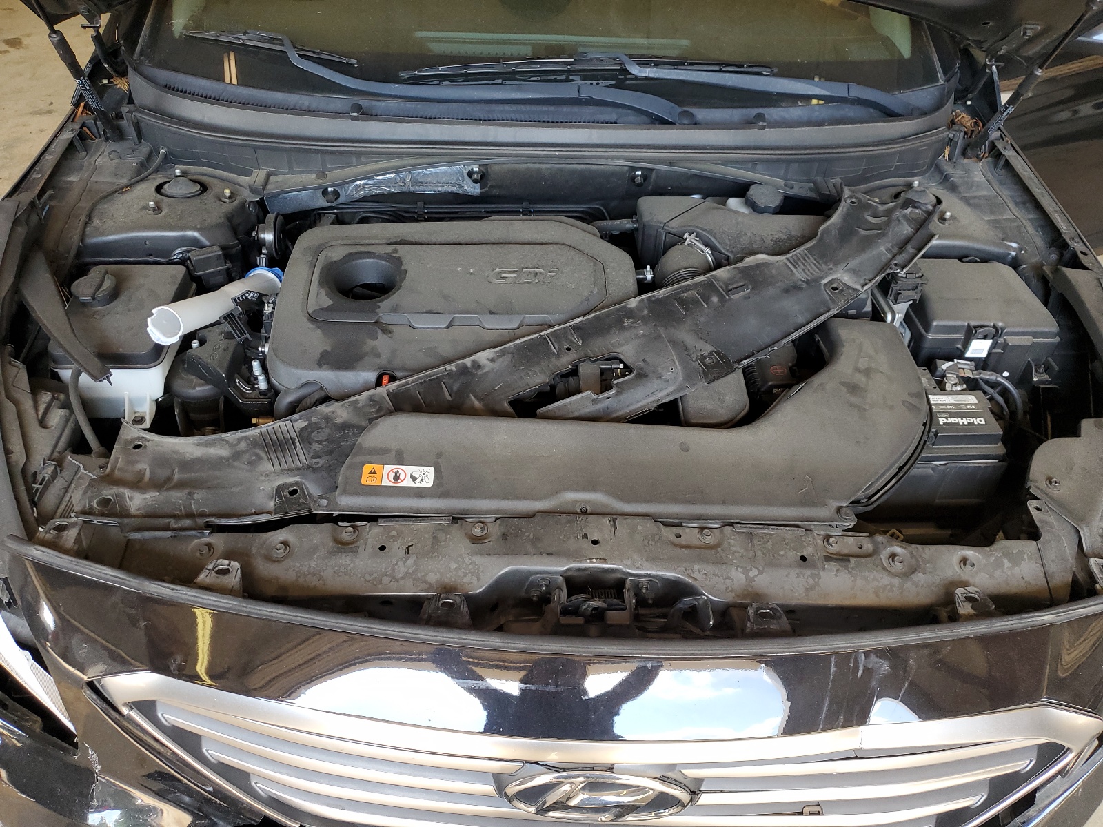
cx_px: 552
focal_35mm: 26
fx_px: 828
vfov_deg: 53.1
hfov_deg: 67.3
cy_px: 414
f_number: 1.5
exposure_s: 1/120
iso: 77
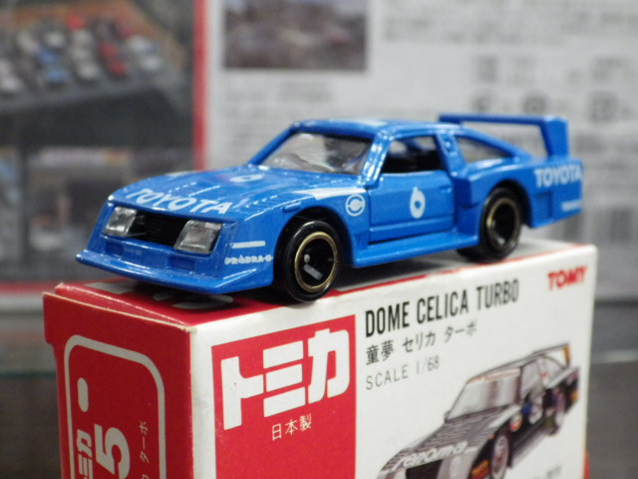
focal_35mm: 59
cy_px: 240
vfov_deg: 24.8
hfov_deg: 32.7
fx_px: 1087
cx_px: 319
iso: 800
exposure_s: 1/30
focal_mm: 10.7
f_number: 4
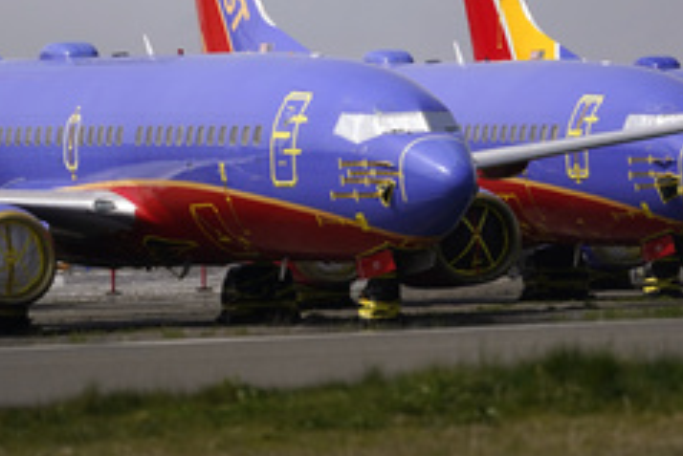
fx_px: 11067
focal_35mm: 583
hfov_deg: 3.5
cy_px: -19
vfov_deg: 2.4
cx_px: 385
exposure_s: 1/5000
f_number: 5.6
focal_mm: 271
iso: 400
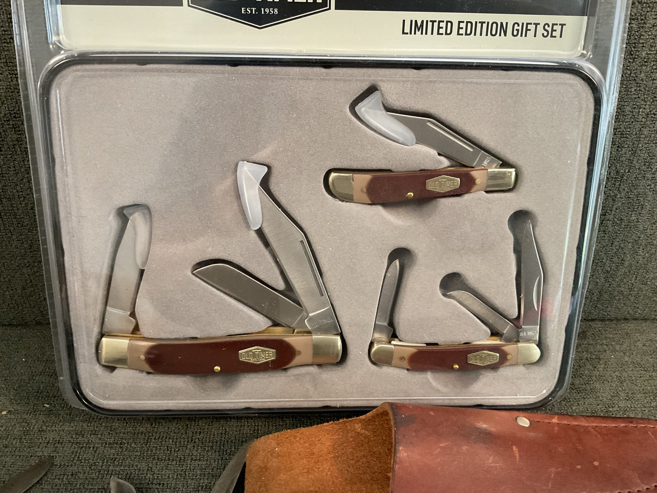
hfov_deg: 61.7
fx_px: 550
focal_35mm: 29
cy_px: 246
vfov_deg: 48.2
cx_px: 328
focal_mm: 3
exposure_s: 1/40
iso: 320
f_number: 1.8
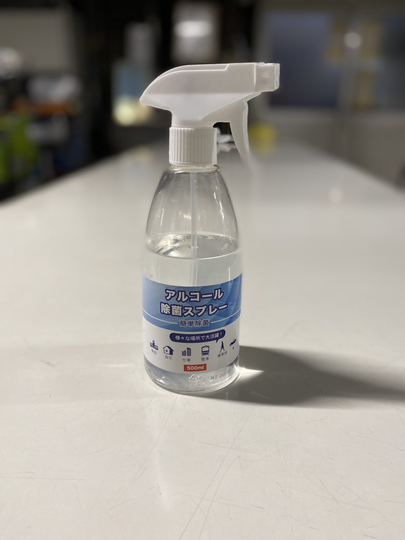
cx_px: 202
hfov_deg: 53.1
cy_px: 270
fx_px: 406
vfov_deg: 67.3
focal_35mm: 26
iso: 100
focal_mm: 4.25
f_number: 1.8
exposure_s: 1/60
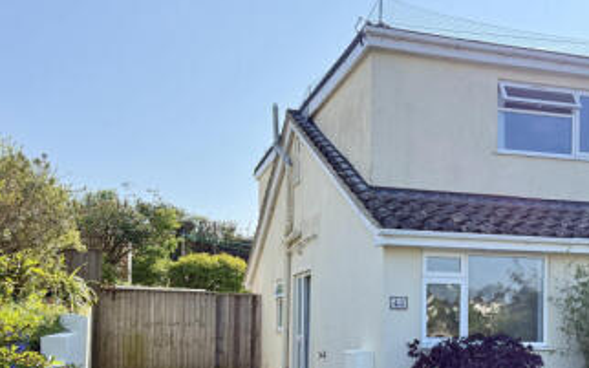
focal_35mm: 46
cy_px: 298
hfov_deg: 43.0
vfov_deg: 27.4
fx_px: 738
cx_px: 387
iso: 100
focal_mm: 6.76
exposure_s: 1/1618
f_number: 1.78
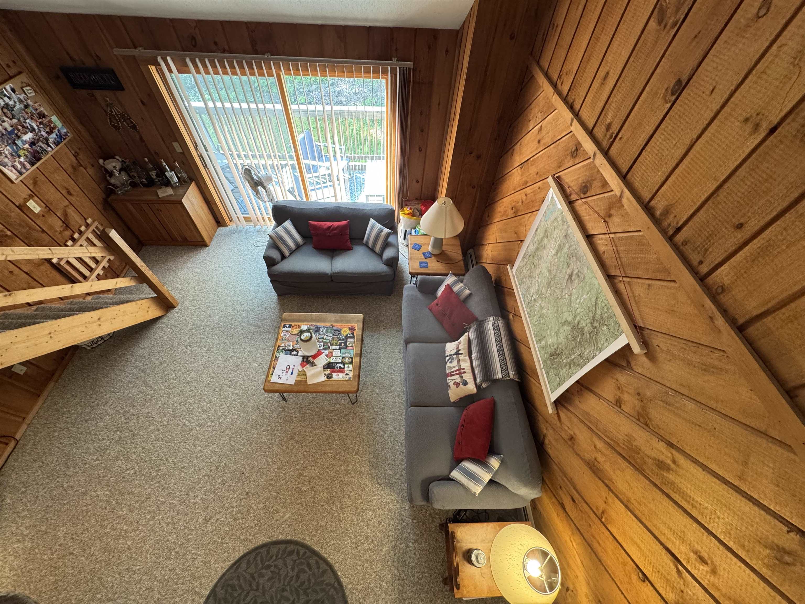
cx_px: 402
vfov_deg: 85.7
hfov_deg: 102.1
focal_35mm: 14
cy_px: 302
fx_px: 326
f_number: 2.2
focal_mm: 2.22
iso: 320
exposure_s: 1/60
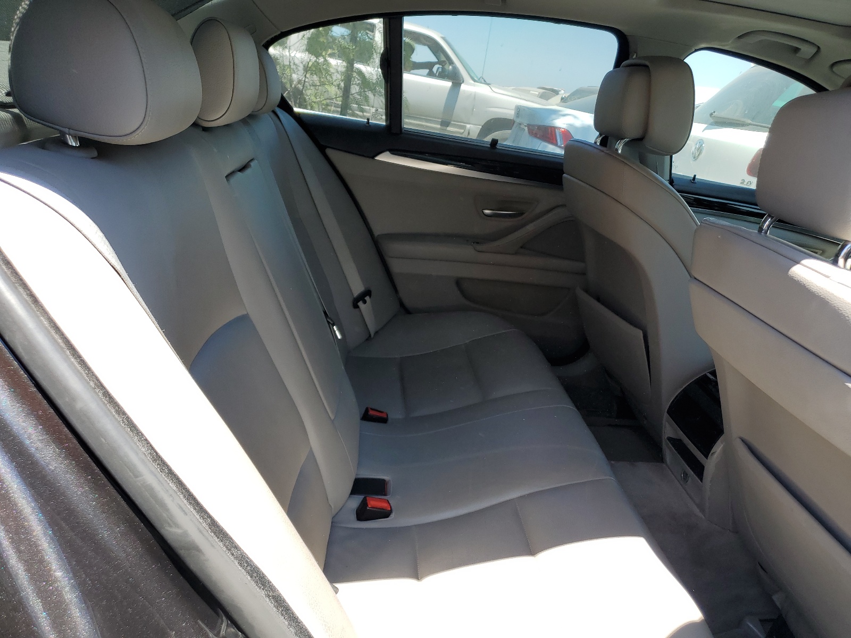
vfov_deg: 53.1
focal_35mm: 26
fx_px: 639
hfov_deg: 67.3
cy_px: 319
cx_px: 426
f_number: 1.5
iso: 50
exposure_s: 1/455
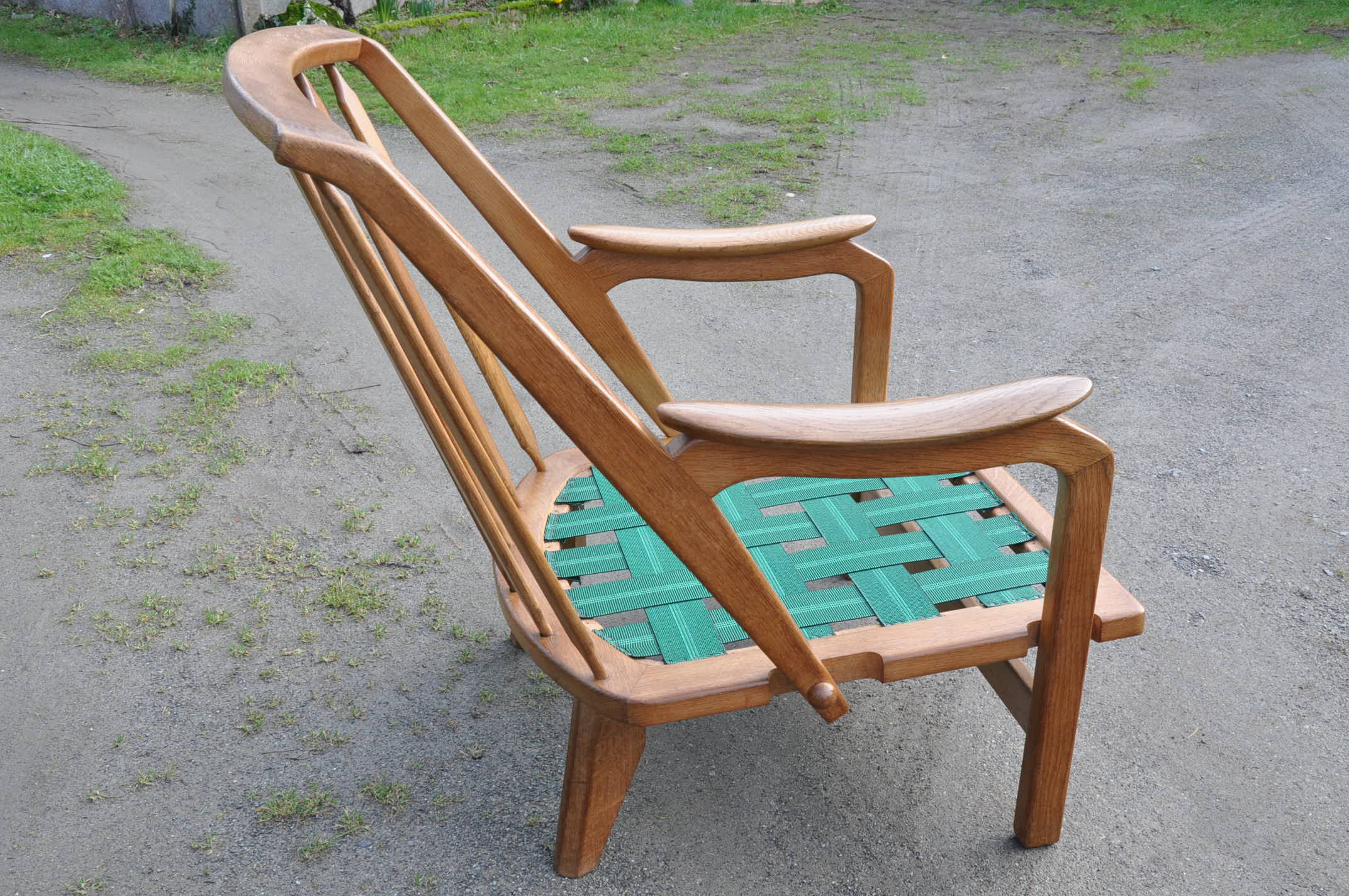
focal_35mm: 36
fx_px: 1347
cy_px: 448
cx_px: 674
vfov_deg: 36.8
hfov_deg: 53.2
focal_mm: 24
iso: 500
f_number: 11
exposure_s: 1/125
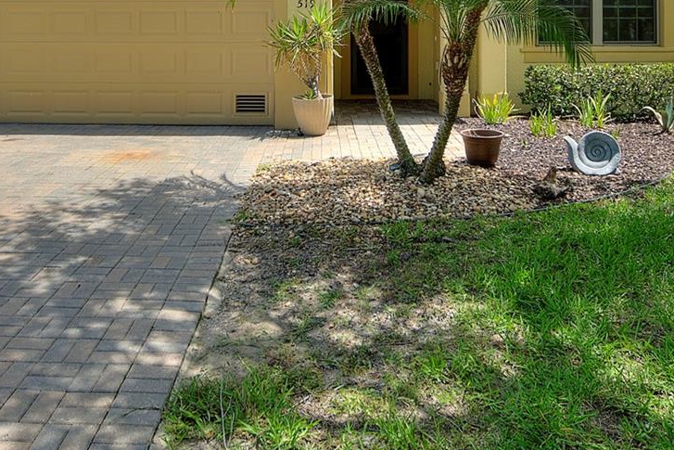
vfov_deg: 36.7
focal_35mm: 33
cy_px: 20
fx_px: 618
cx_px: 306
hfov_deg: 57.1
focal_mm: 10
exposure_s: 1/400
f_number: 4.5
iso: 100
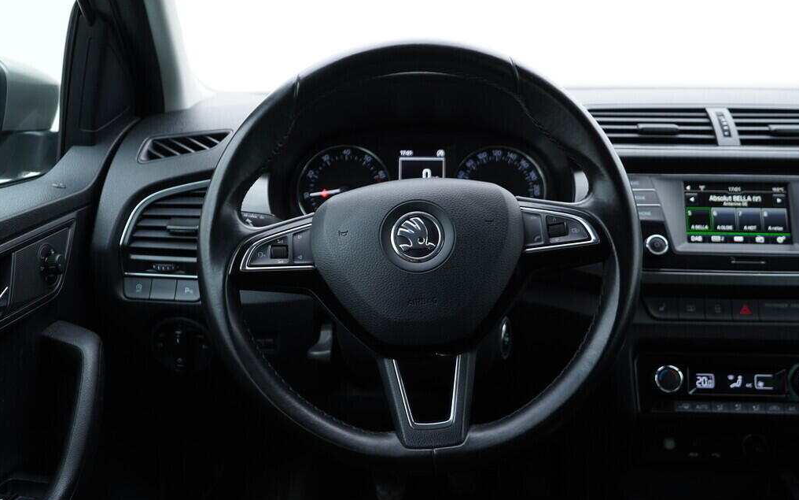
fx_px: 806
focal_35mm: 37
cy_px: 261
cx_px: 400
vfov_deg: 34.4
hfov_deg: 52.7
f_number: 2.8
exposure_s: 1/40
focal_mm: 24
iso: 160
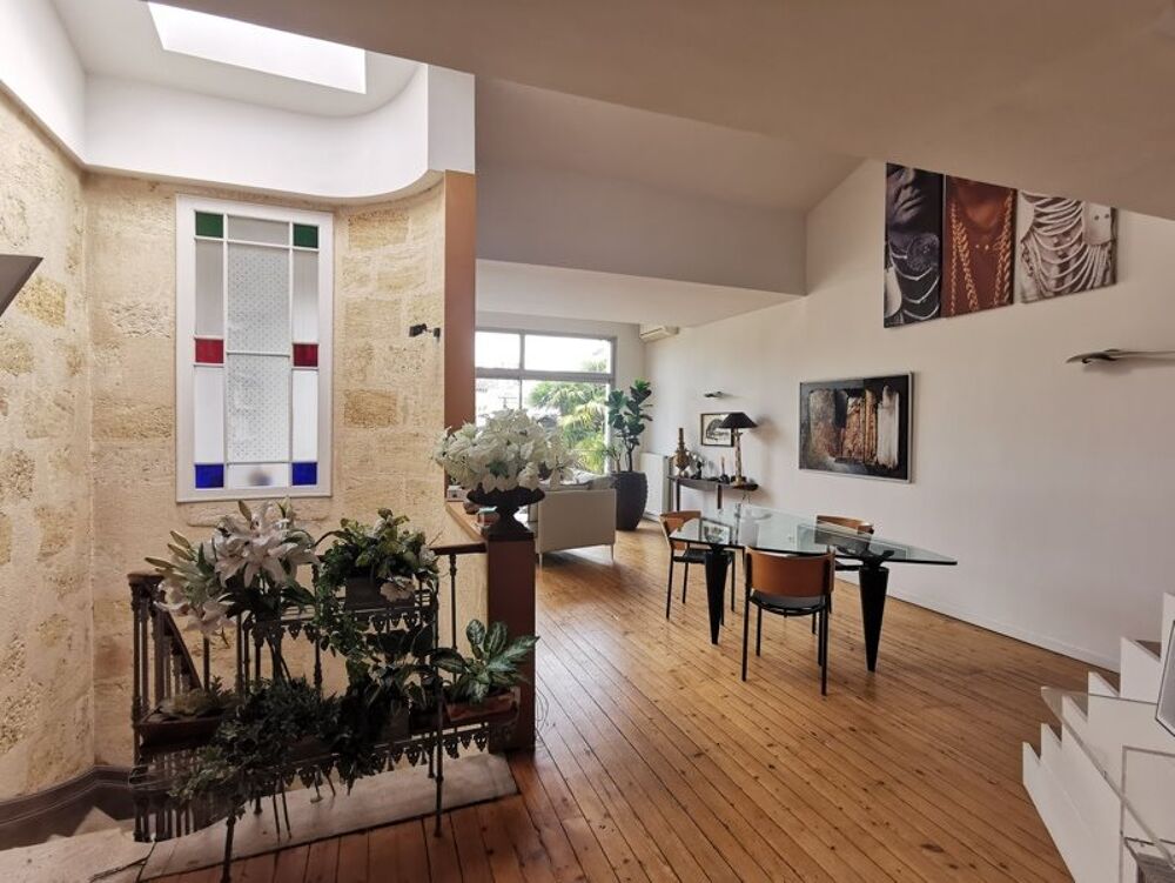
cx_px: 588
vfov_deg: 74.8
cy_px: 442
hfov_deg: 91.0
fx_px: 577
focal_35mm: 17
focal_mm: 2.26
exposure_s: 1/100
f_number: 2.2
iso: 160
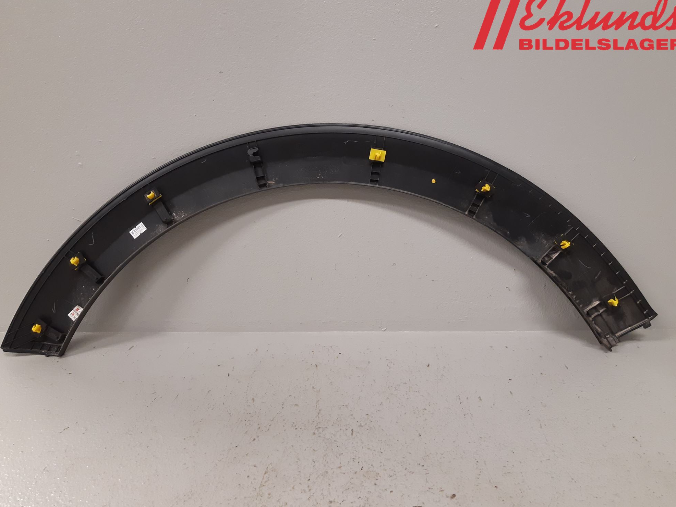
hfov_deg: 65.3
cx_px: 333
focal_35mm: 27
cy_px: 255
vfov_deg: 51.4
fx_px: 527
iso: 160
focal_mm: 3.93
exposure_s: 1/50
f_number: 1.7
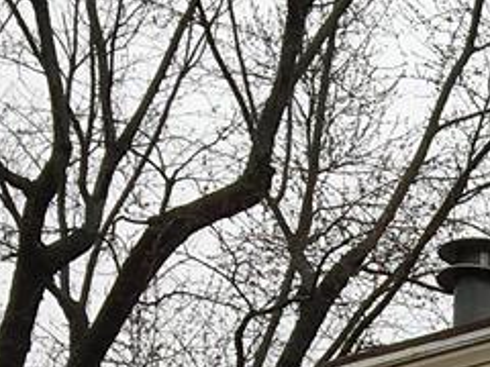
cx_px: 1094
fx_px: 2732
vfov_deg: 7.1
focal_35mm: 193
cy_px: 975
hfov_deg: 9.4
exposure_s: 1/284
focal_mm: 4.15
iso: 25
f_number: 2.2
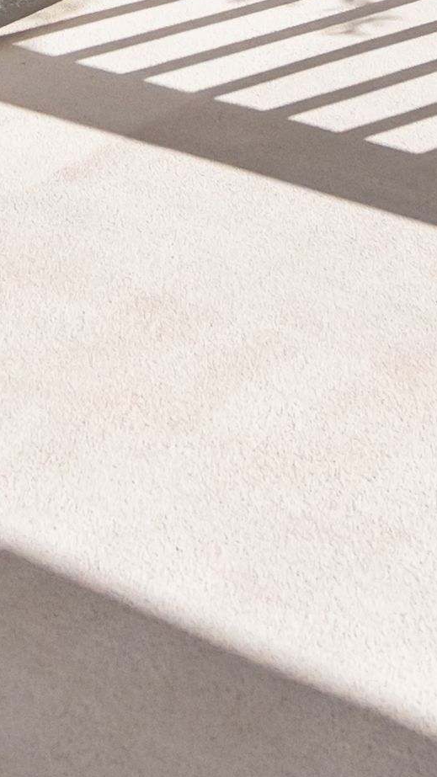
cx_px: 4
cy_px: -844
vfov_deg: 15.2
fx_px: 2246
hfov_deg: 11.0
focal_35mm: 109
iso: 500
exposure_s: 1/2500
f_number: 4
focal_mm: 16
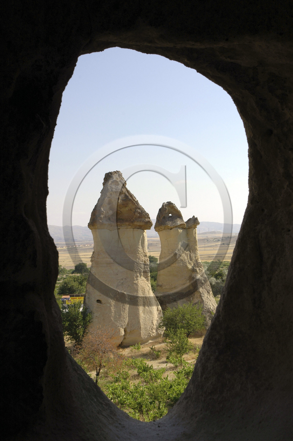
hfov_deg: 25.7
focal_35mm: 52
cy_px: 220
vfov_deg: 37.9
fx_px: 642
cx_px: 146
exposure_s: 1/250
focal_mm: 35
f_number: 10
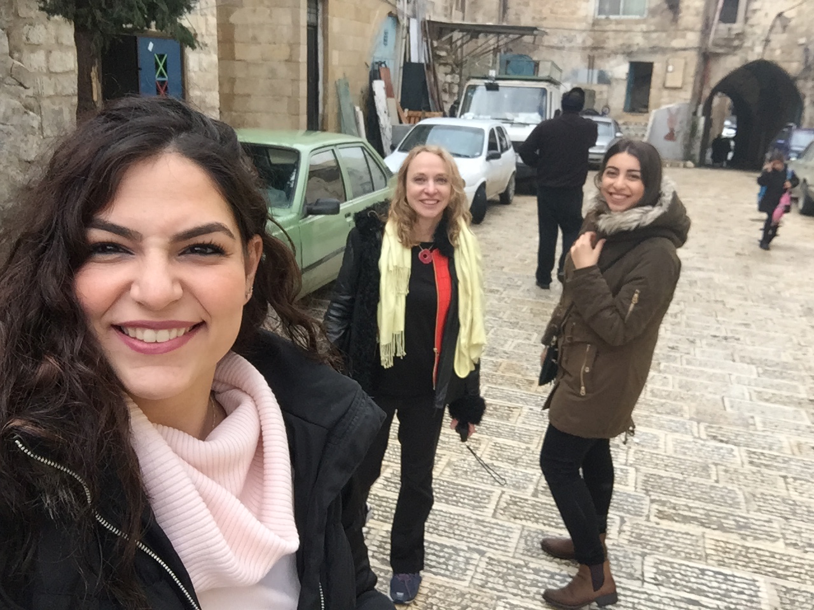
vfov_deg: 45.4
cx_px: 407
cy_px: 305
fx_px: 729
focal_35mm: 31
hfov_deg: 58.4
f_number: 2.2
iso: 32
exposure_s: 1/462
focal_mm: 2.65
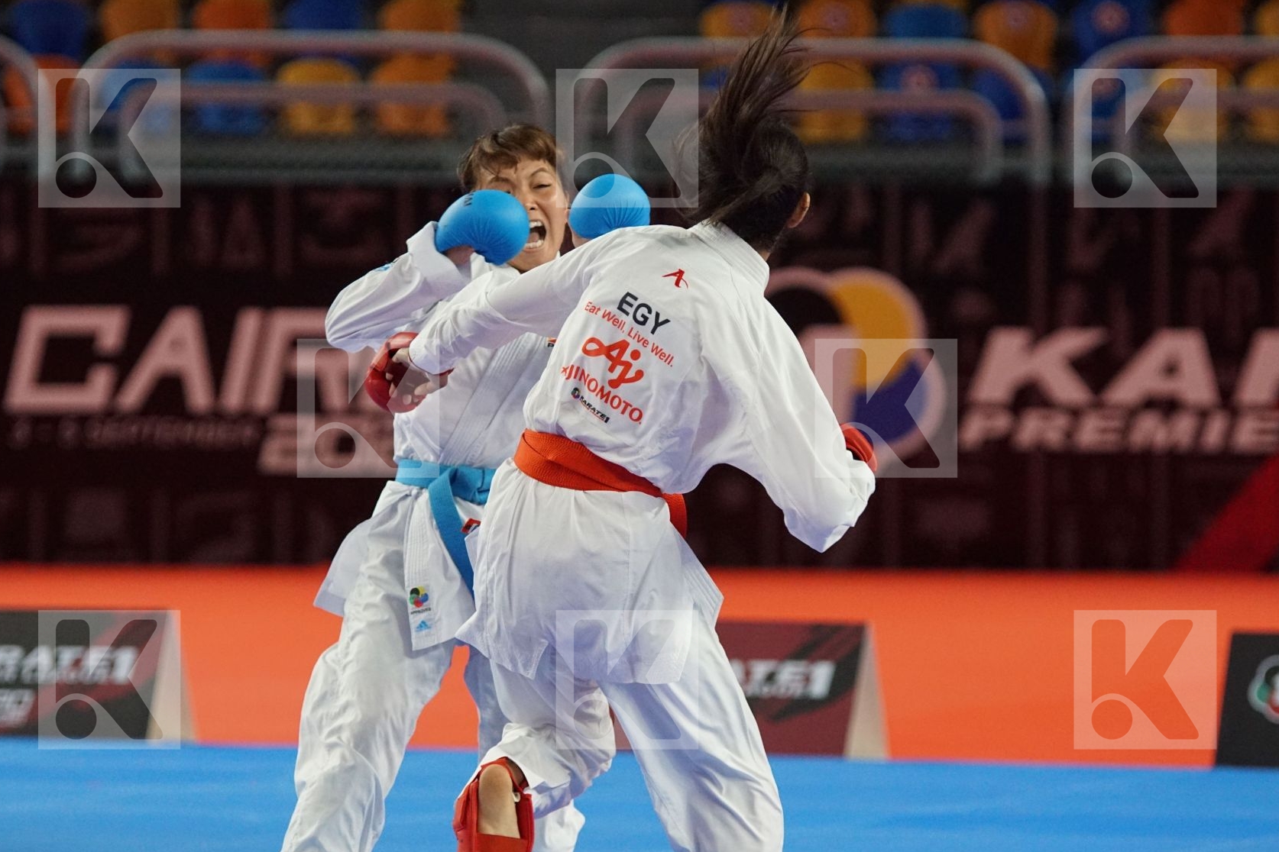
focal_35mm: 242
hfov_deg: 8.5
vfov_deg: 5.7
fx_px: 8597
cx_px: 627
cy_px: 408
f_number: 2.8
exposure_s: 1/2000
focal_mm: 150
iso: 3200
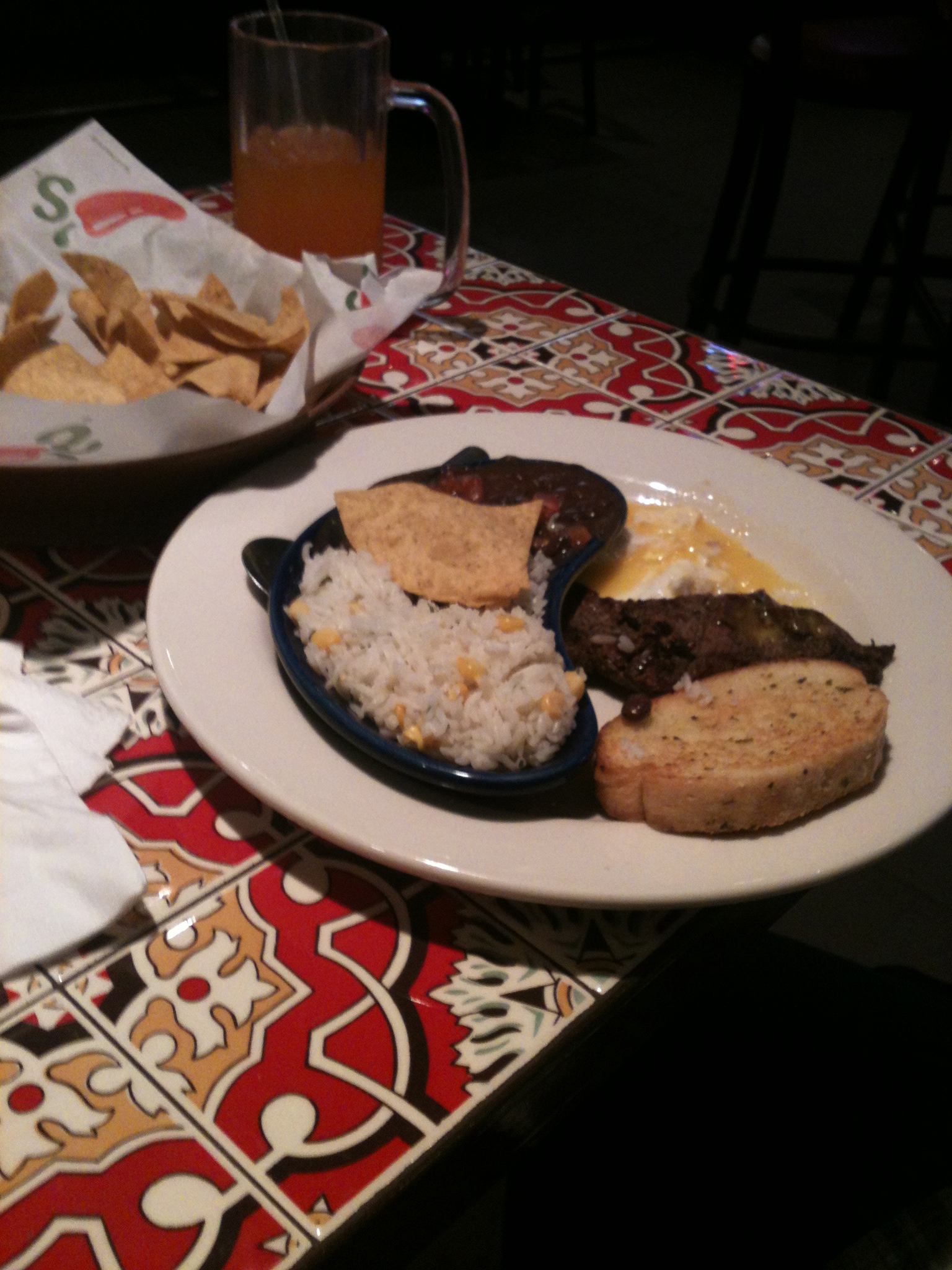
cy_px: 635
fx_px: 1283
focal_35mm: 35
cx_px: 476
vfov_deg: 52.6
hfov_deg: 40.7
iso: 100
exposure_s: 1/15
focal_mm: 3.85
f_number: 2.8
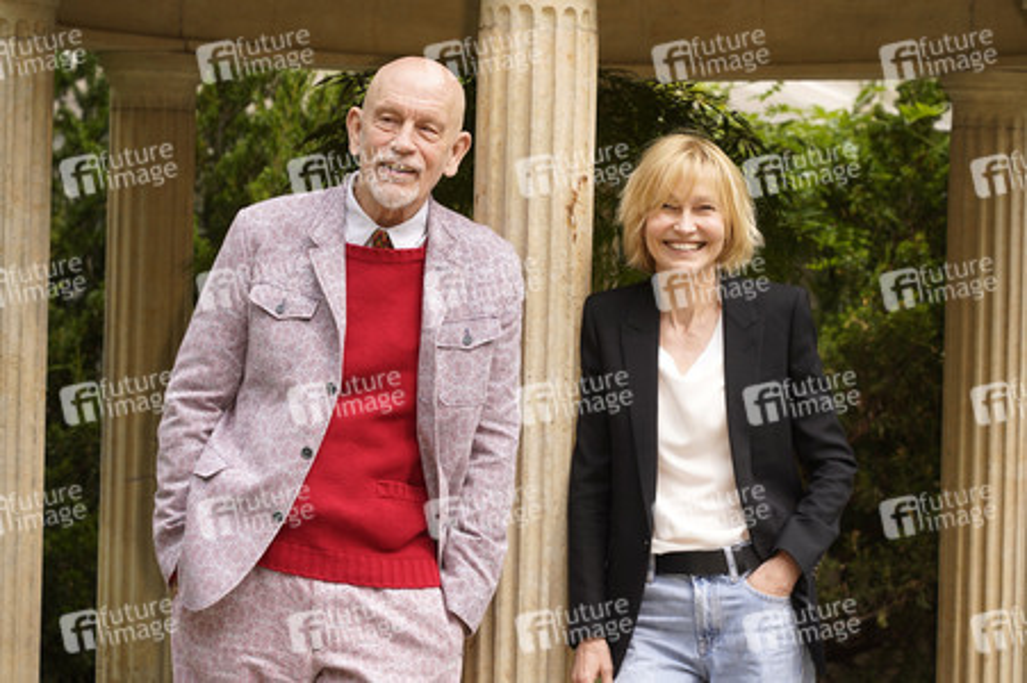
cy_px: 342
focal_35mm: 110
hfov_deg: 18.6
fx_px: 3136
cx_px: 514
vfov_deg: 12.4
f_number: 5.6
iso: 100
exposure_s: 1/160
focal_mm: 110
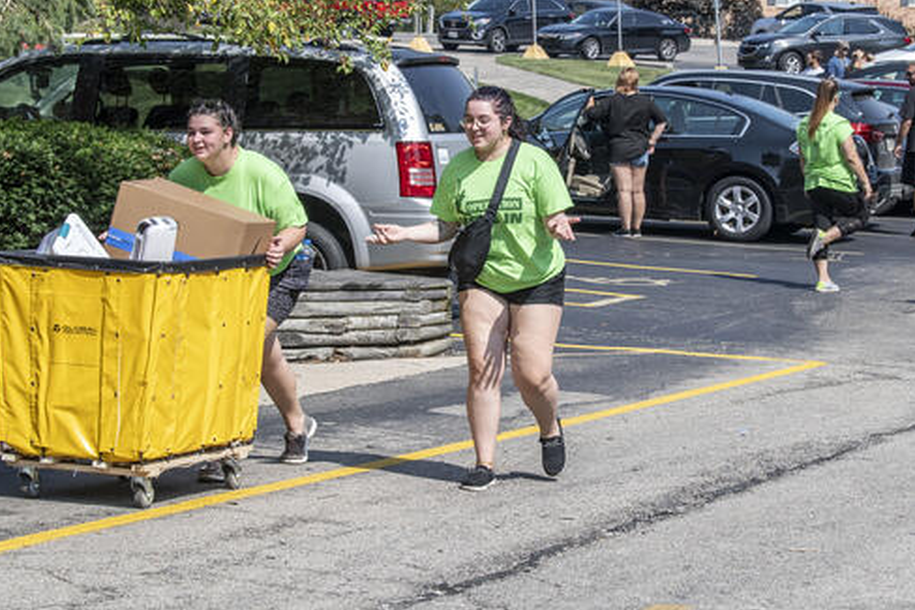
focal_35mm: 134
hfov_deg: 15.3
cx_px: 542
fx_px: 3404
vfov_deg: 10.2
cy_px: 256
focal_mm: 75
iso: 400
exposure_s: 1/400
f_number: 10
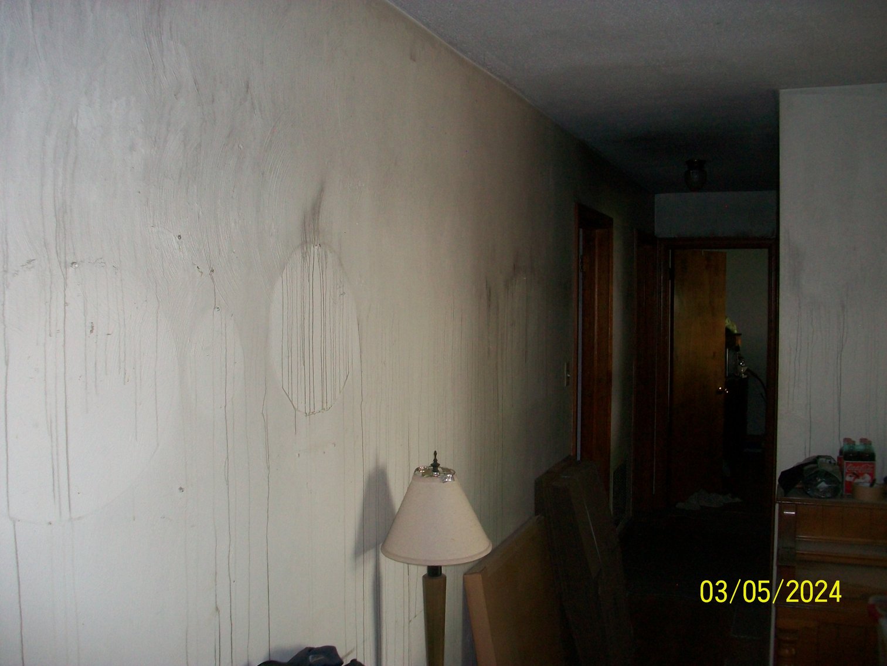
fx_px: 871
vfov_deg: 41.8
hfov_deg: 54.0
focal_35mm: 34
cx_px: 444
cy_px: 333
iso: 120
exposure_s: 1/60
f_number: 2.8
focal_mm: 5.7
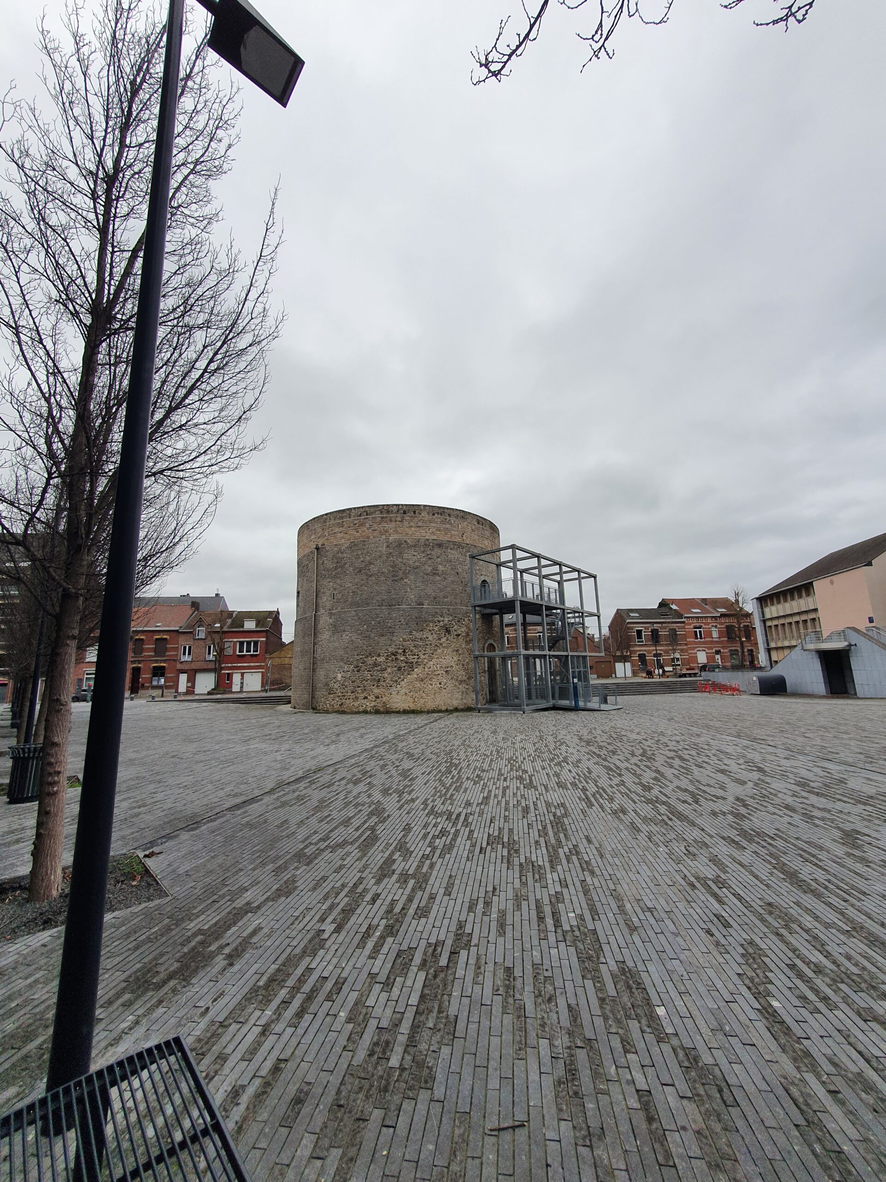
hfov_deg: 89.9
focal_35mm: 13
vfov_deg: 106.2
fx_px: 444
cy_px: 591
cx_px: 443
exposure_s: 1/143
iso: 50
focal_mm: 1.8
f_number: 2.2
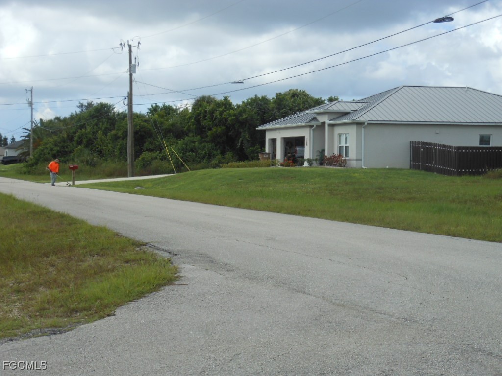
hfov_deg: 25.7
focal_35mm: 76
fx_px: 1102
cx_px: 251
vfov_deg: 19.4
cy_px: 188
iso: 80
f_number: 4.4
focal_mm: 13.6
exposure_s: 1/500
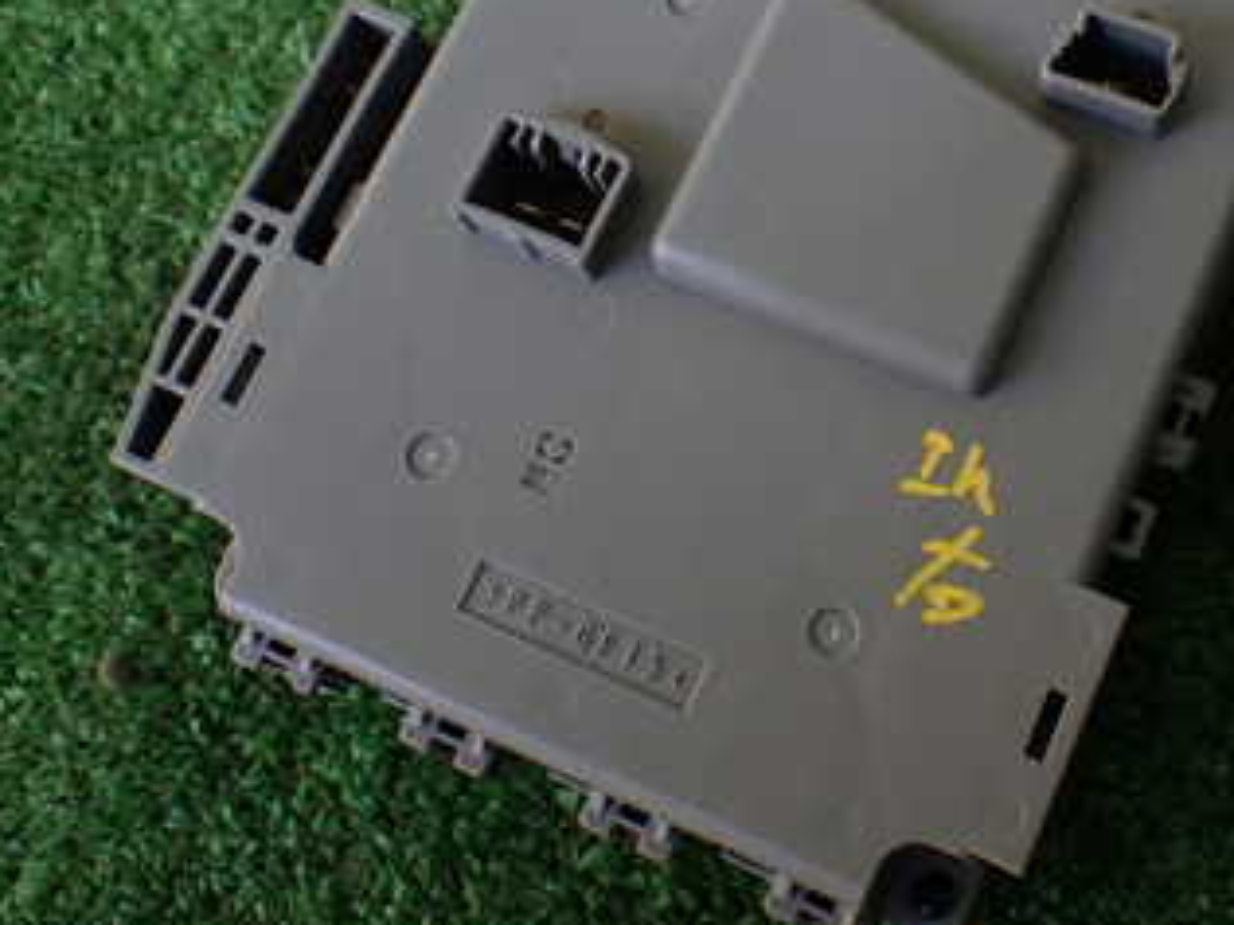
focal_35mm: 57
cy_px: 207
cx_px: 906
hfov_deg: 33.2
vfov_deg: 25.3
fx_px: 2032
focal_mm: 5.4
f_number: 2.3
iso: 160
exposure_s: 1/125
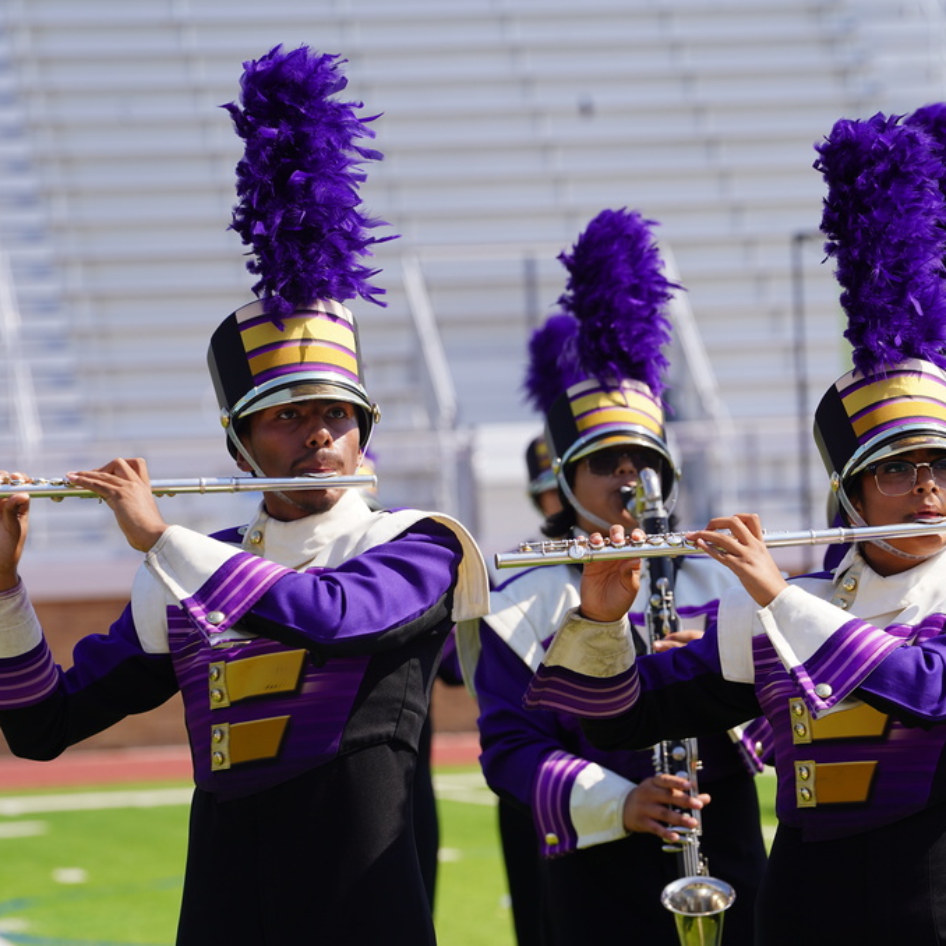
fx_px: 7853
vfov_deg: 6.9
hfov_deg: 6.9
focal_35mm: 254
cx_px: 599
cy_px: 474
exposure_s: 1/250
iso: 100
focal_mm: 198
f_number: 7.1
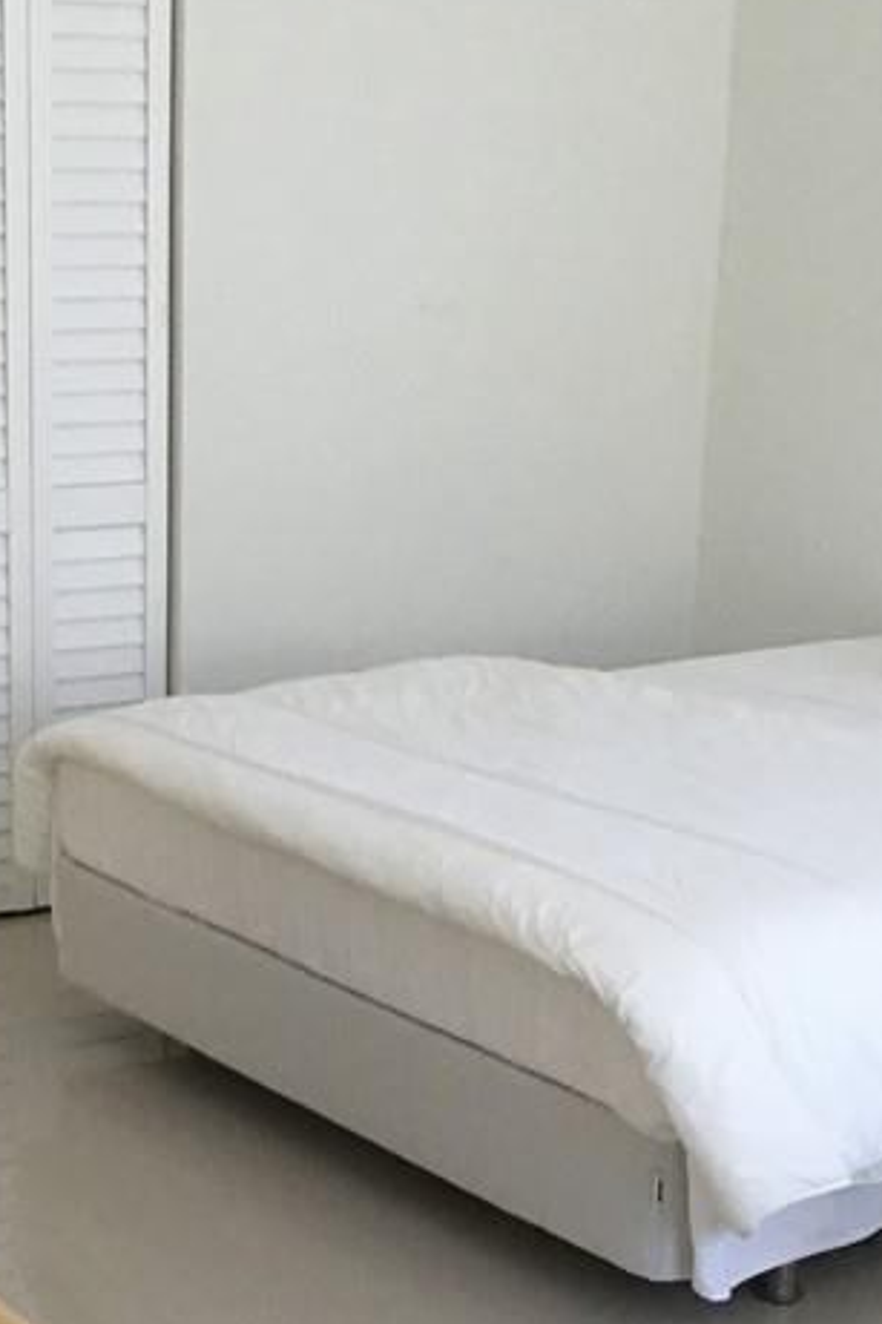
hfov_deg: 20.0
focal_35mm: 67
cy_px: 879
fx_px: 2464
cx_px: 144
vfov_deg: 29.9
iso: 100
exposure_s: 1/30
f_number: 2.2
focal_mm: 4.15
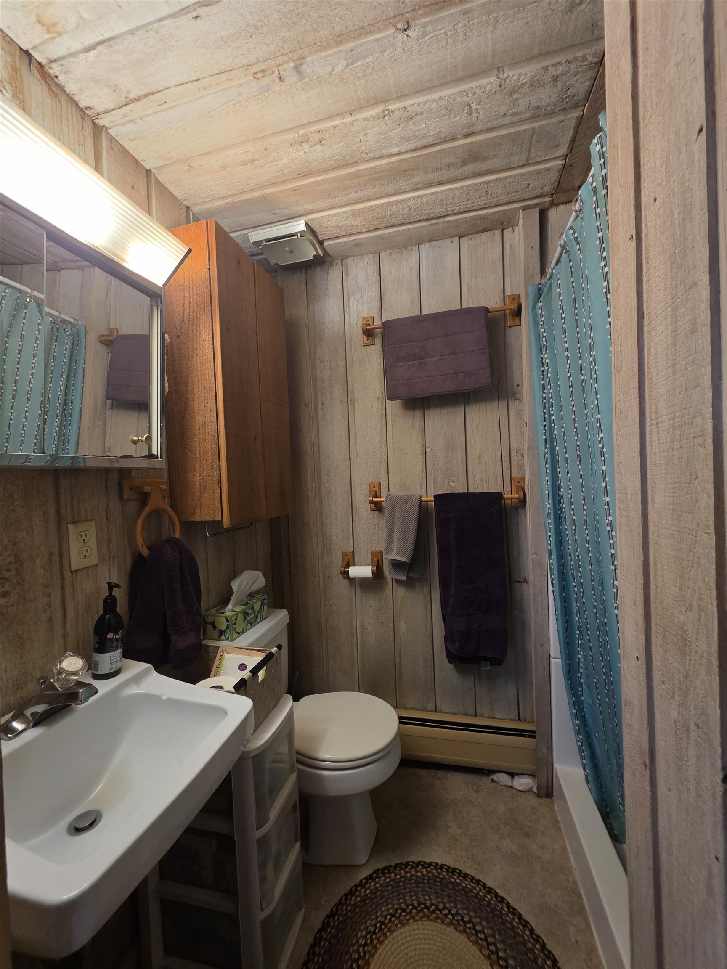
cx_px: 364
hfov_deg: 89.9
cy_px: 484
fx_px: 364
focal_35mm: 13
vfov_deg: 106.2
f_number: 1.9
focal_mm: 2.2
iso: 160
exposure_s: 1/60
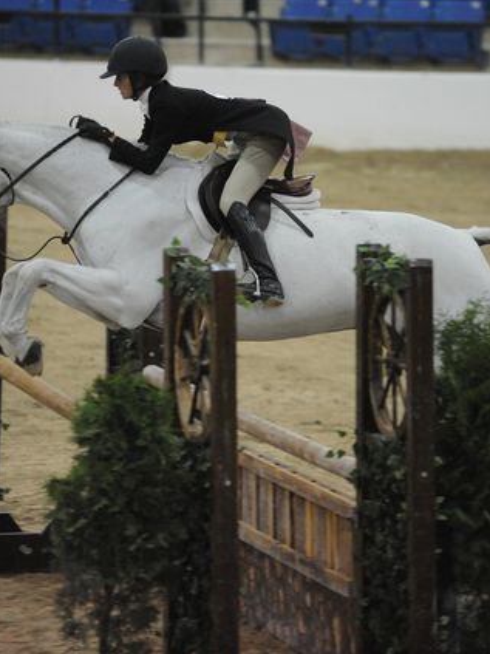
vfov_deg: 7.6
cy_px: 328
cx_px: 219
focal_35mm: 262
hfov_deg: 5.7
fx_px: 4947
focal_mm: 180
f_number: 2.8
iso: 6400
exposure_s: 1/400
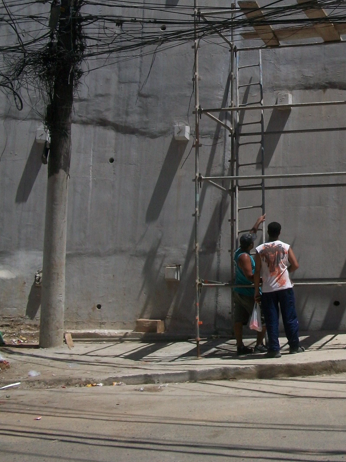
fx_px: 733
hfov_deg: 25.7
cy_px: 168
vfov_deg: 34.7
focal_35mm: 55
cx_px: 316
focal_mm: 5.7
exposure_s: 1/800
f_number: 5.5
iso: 80
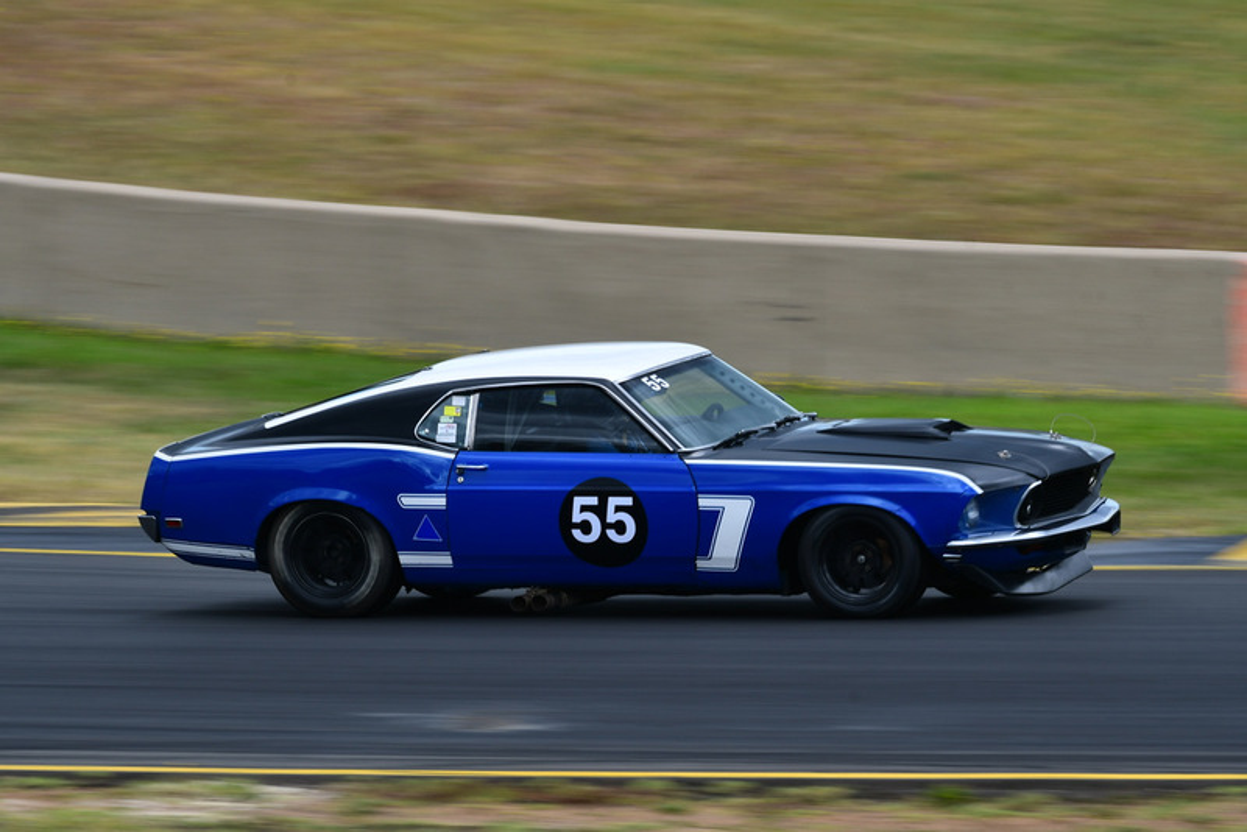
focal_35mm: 465
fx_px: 16112
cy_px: 416
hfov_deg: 4.4
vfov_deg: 3.0
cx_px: 624
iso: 160
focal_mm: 310
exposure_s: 1/125
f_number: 11
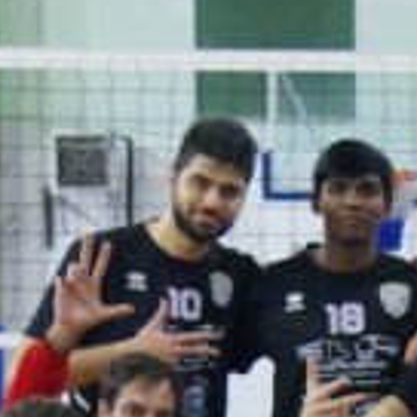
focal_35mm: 201
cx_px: 478
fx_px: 2739
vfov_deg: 8.5
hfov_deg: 8.6
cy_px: 668
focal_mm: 28.13
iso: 6400
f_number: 2.8
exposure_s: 1/250
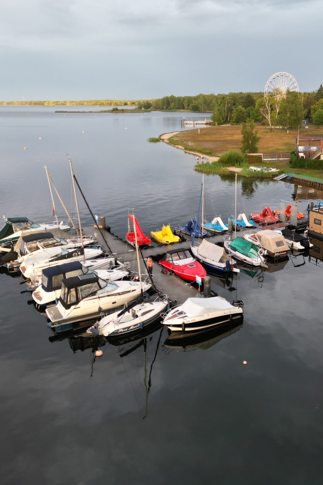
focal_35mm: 34
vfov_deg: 55.8
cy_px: 239
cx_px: 235
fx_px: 458
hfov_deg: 38.1
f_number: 1.7
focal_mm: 6.72
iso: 110
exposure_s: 1/160
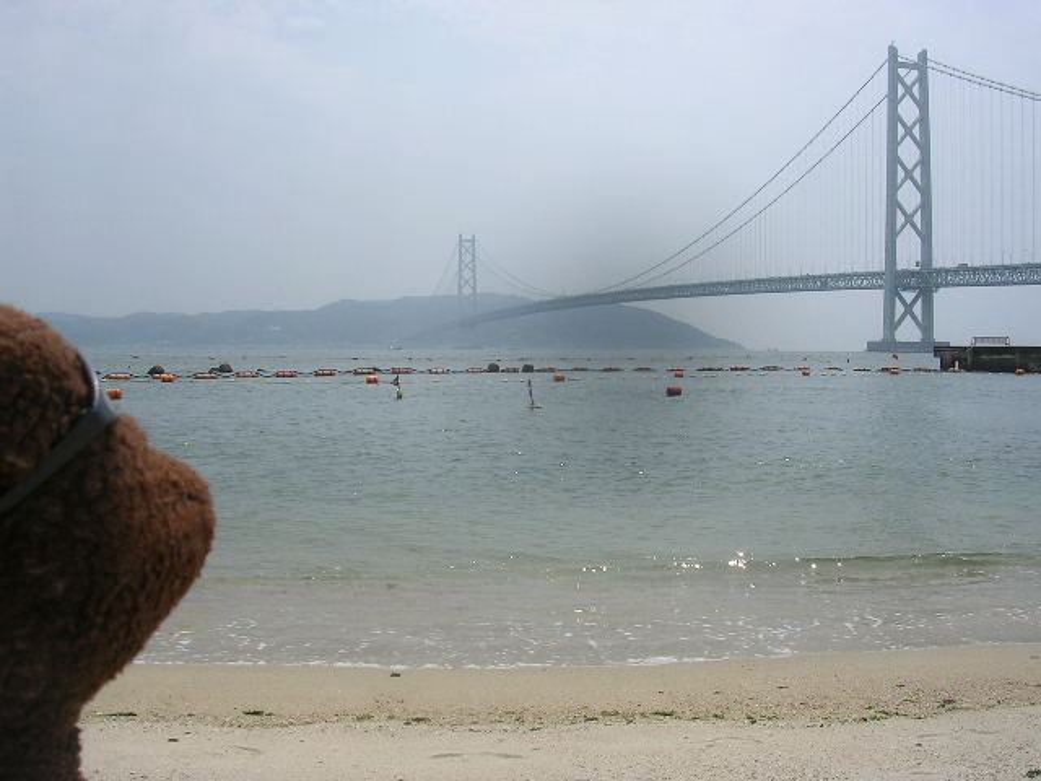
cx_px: 520
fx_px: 1143
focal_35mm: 38
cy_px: 390
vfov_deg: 37.7
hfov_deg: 49.0
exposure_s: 1/813
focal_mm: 5.8
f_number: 5.6
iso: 50
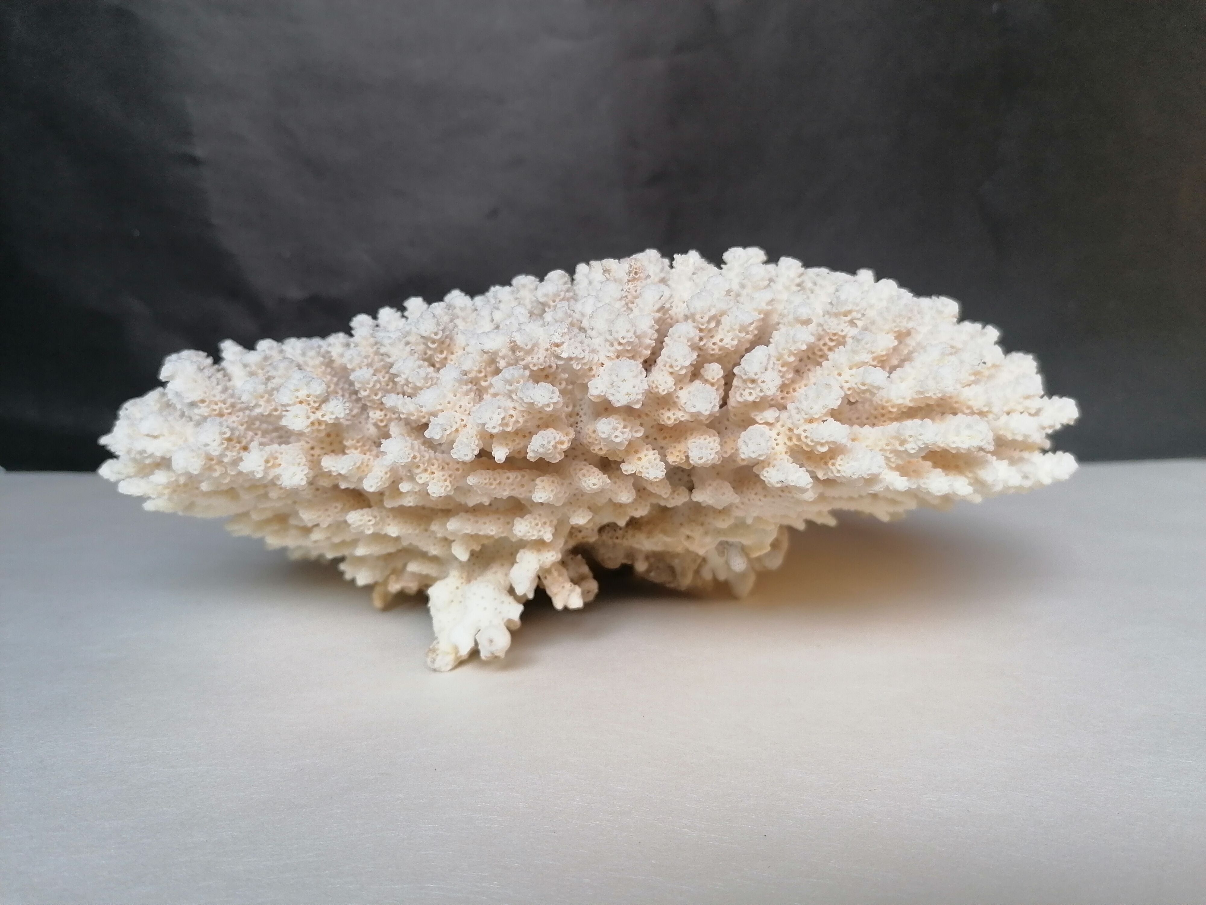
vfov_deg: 51.4
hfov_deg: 65.3
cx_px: 603
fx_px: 941
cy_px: 452
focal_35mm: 27
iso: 100
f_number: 1.8
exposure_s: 1/100
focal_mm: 4.75
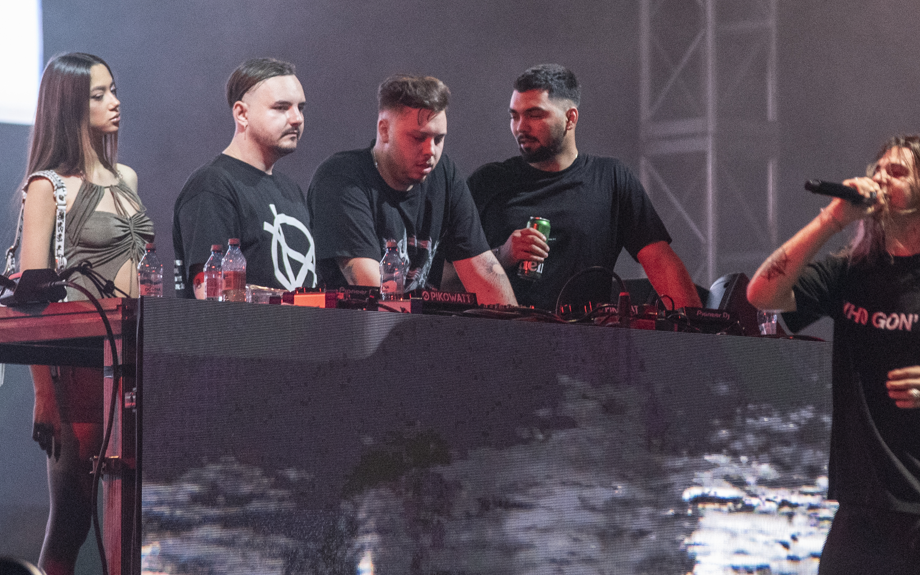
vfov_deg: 3.2
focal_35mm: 406
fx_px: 10178
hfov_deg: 5.2
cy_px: 148
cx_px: 640
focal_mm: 200
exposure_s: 1/200
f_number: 3.2
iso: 2500
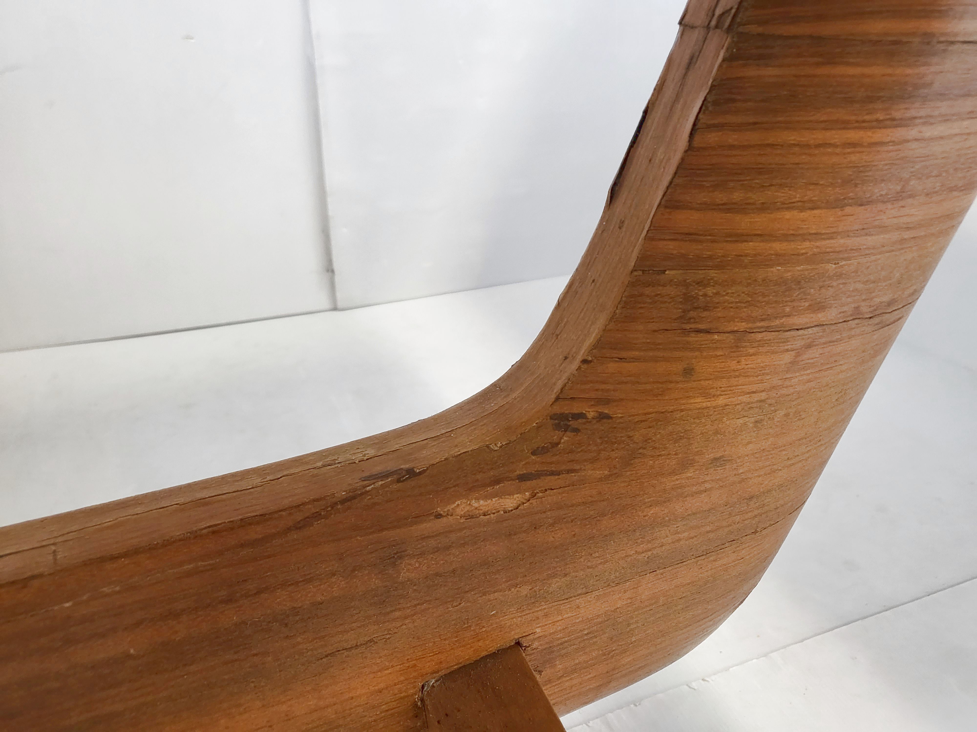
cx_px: 488
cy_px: 366
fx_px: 734
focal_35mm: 26
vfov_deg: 53.1
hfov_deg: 67.3
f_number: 1.8
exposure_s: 1/50
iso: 160
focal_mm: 4.25
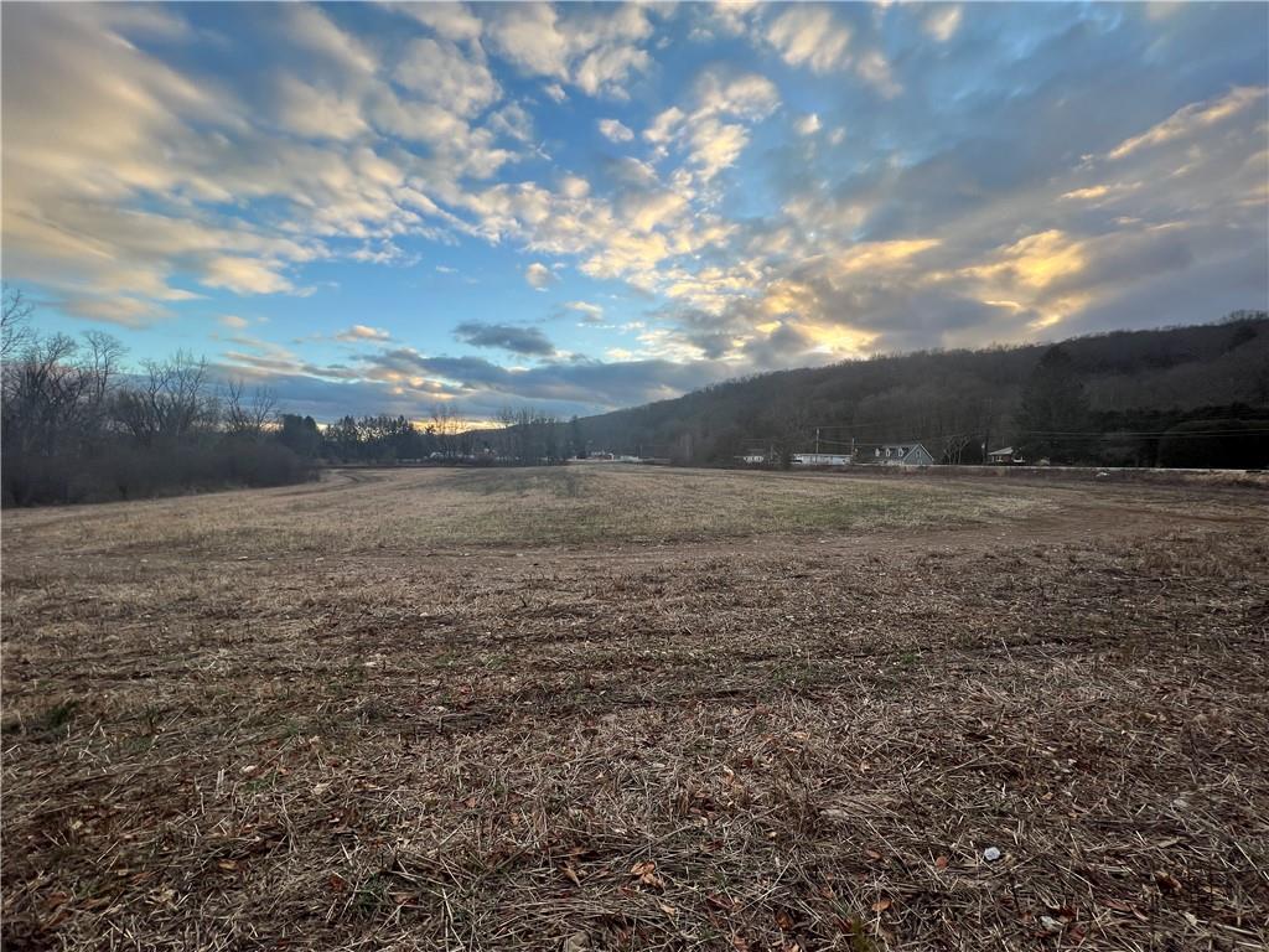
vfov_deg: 89.9
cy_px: 476
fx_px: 477
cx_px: 634
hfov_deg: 106.2
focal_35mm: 13
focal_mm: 1.57
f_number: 1.8
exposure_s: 1/275
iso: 32
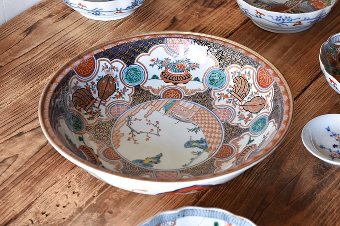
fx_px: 779
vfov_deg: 16.5
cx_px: 170
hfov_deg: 24.6
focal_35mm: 82
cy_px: 113
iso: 400
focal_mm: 55
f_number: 5.6
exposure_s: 1/6
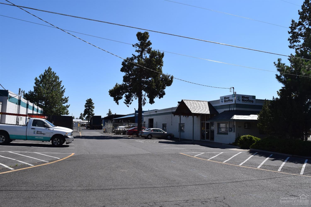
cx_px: 156
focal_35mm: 27
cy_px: 104
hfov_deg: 67.4
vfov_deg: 47.9
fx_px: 233
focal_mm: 18
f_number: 10
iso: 200
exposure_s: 1/400
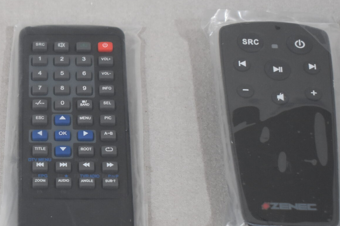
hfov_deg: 15.2
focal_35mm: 132
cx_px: -4
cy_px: 135
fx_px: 1247
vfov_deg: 10.4
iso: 800
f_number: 5
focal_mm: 40
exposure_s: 1/200
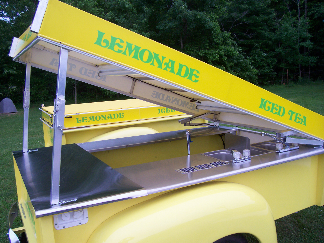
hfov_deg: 54.0
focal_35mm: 34
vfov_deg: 41.8
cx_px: 162
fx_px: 318
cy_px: 122
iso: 80
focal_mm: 5.6
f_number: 2.7
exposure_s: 1/153
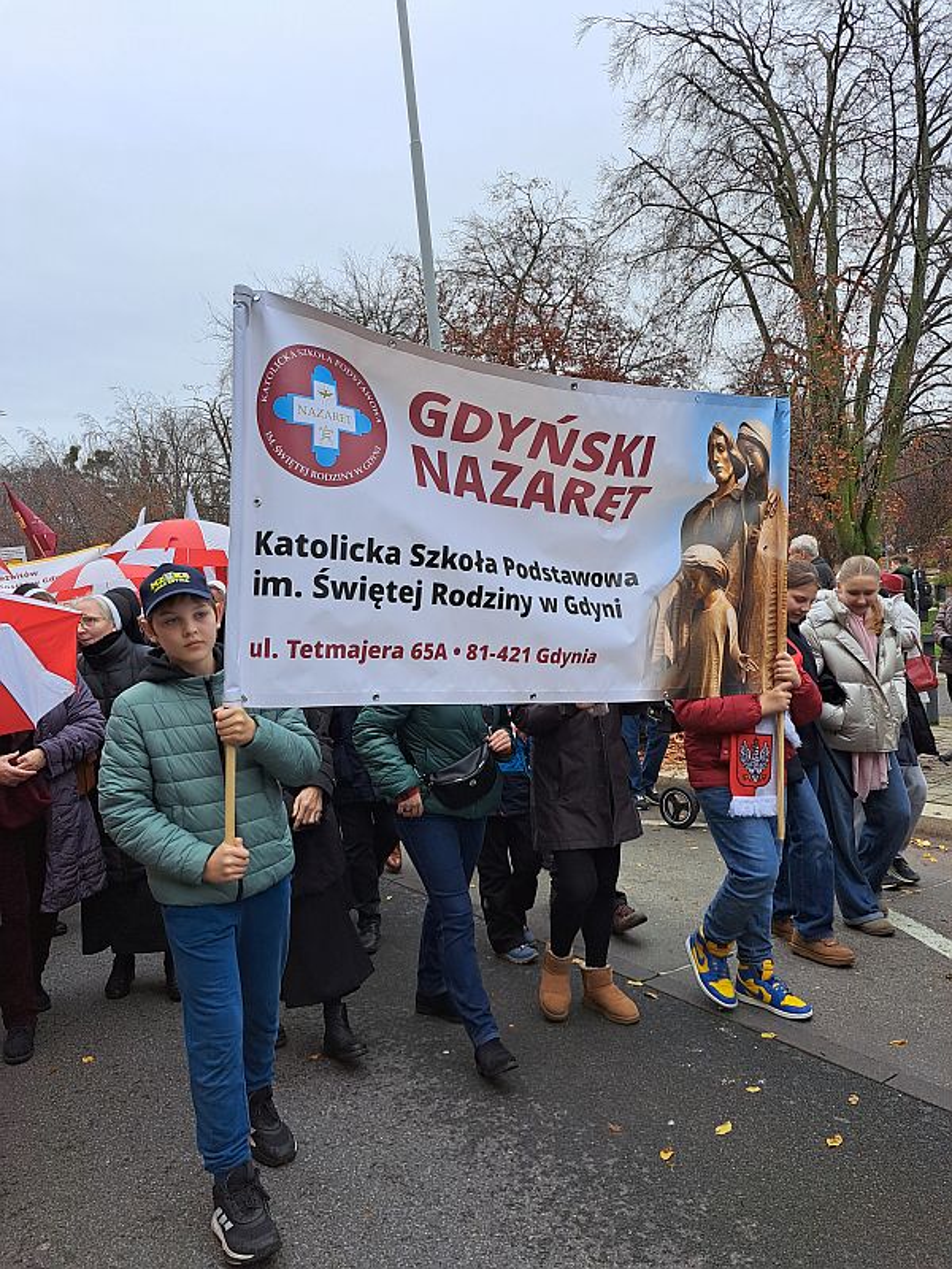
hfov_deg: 56.8
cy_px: 634
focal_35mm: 24
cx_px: 476
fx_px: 880
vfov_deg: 71.6
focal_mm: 5.23
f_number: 1.8
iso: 50
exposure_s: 1/218
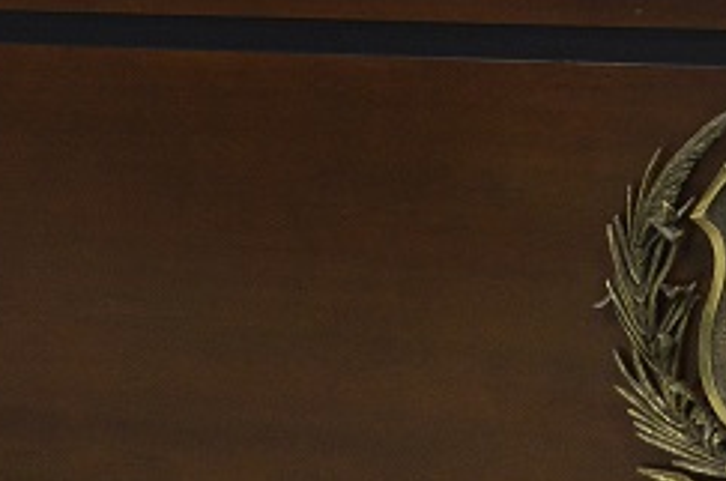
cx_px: 810
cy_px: -194
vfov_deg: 11.6
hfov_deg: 17.3
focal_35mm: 114
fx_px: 2294
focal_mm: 20
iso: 800
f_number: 4
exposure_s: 1/60
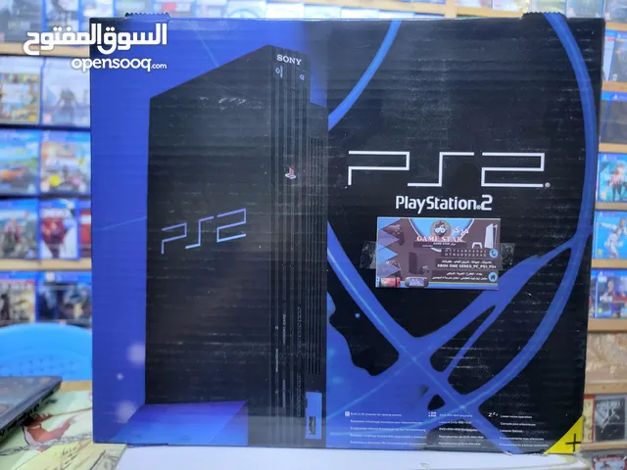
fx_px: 435
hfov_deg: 71.6
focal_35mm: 24
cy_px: 235
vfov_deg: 56.8
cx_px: 314
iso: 640
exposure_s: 1/50
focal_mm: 6.7
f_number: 1.8
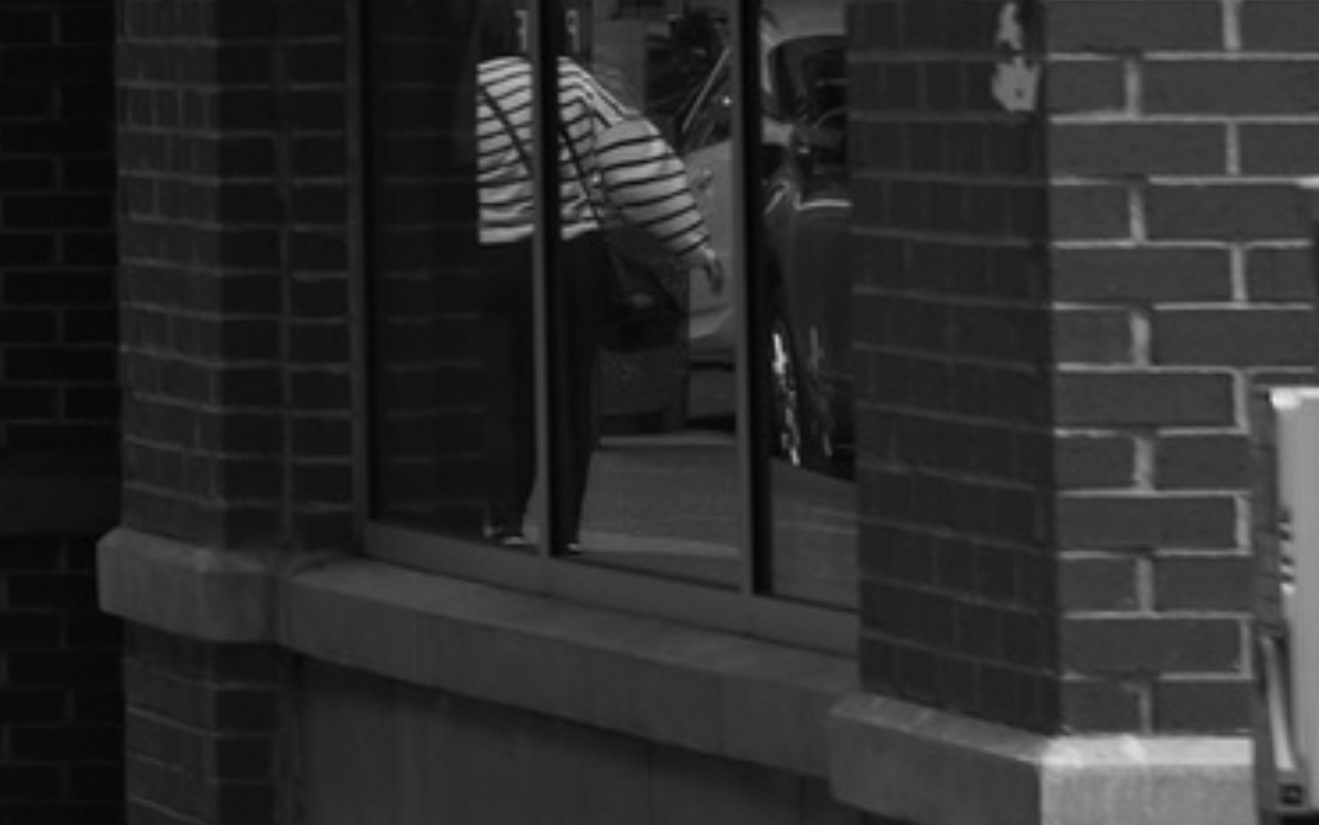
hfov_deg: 5.7
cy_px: -1097
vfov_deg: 3.7
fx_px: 12655
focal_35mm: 352
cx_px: -1945
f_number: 3.5
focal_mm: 50
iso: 125
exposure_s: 1/1000
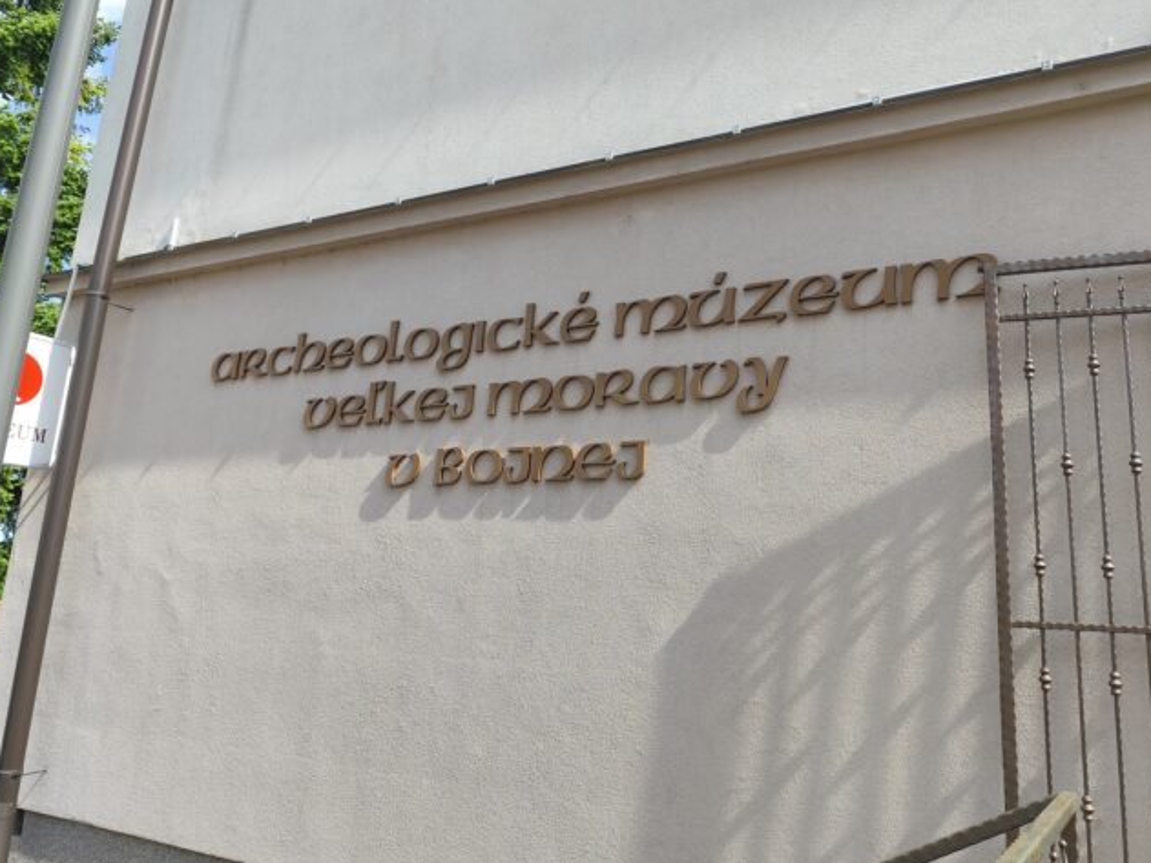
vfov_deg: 49.6
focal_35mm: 28
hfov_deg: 63.2
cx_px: 648
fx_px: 931
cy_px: 376
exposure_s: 1/436
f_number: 1.65
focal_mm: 6.19
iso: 50
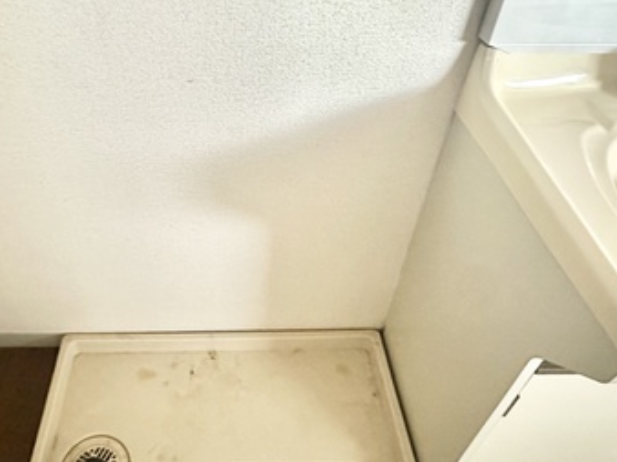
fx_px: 517
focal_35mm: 29
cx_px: 226
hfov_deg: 60.8
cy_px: 216
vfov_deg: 48.1
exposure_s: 1/47
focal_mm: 2.22
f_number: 2.2
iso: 1250
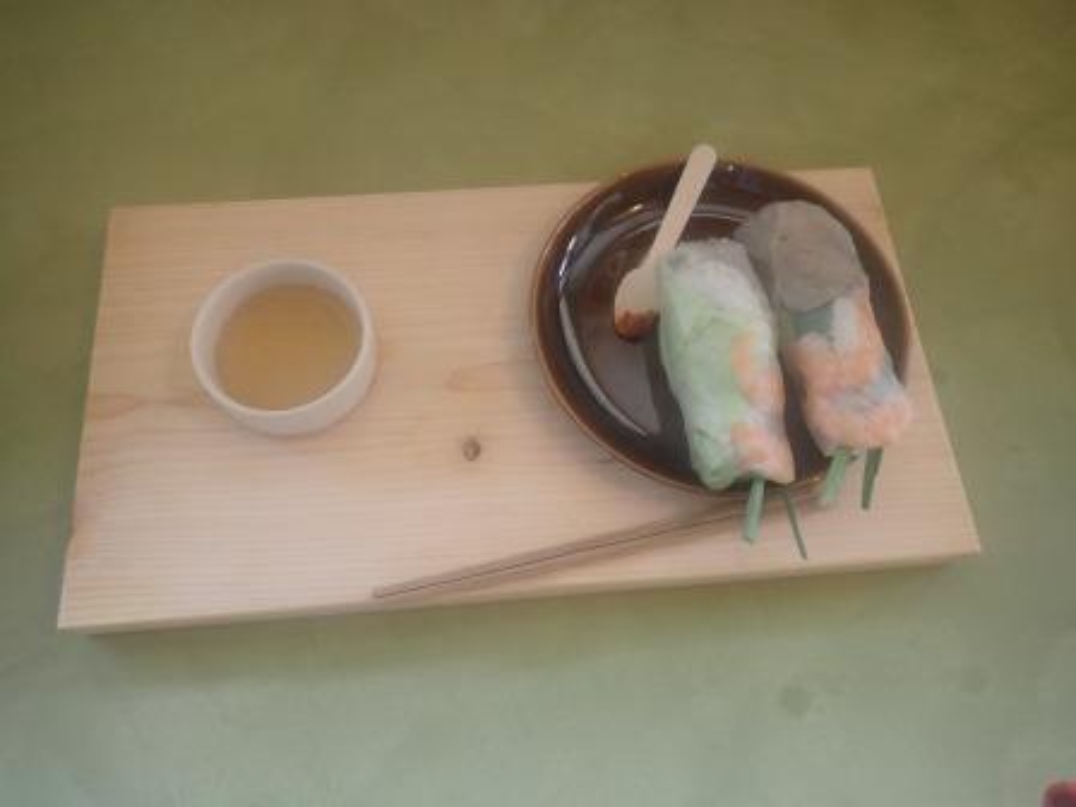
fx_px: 777
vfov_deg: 54.9
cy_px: 404
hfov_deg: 69.4
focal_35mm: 25
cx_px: 538
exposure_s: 1/80
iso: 200
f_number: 2
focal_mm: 4.5
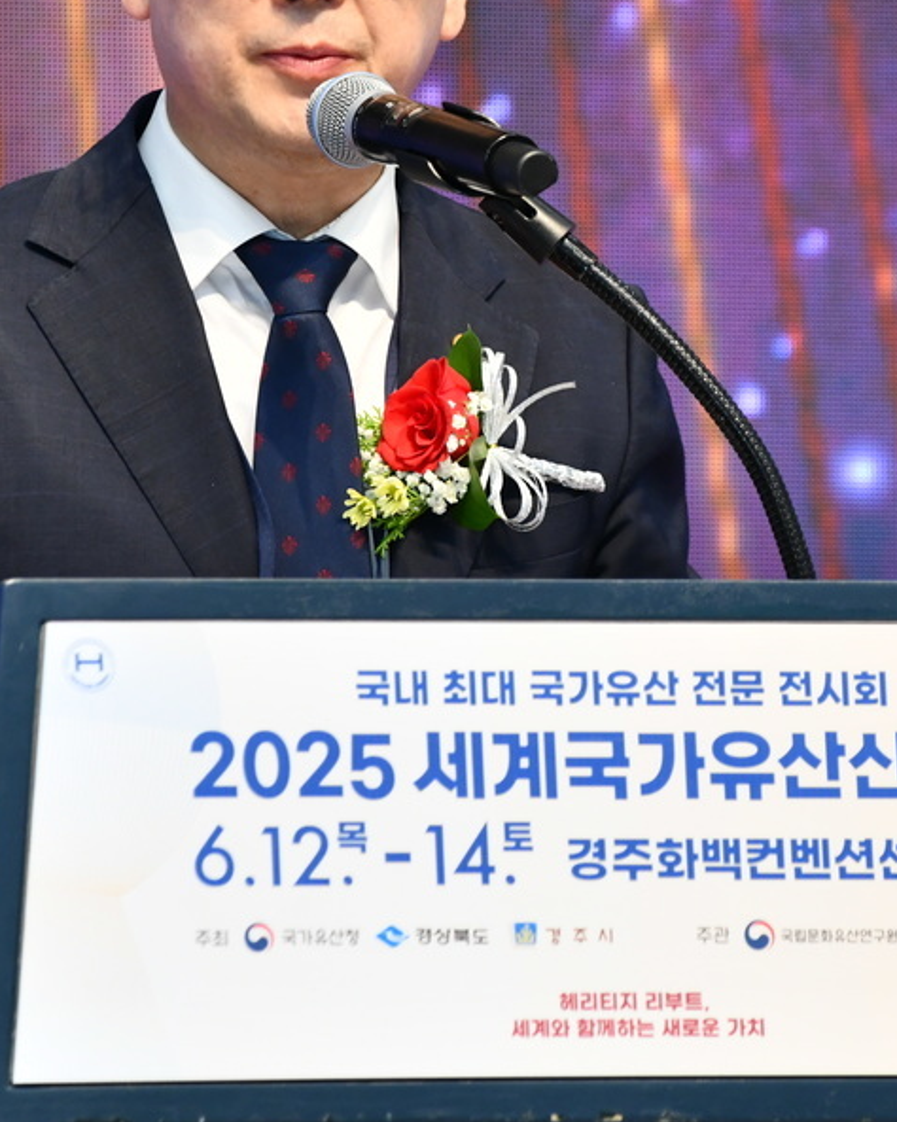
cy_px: 266
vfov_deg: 3.5
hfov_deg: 2.8
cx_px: 505
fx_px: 18394
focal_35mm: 554
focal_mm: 250
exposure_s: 1/200
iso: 2000
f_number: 6.3
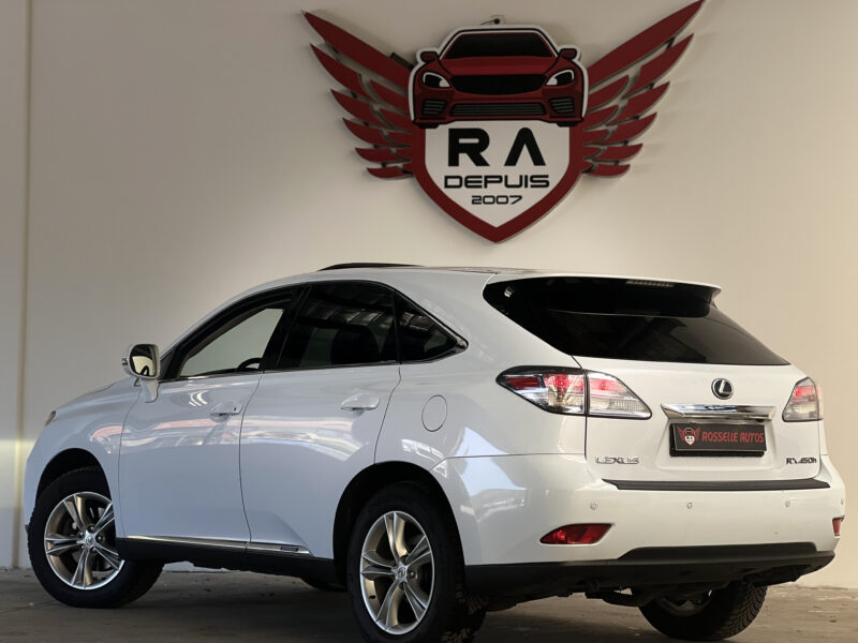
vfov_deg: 19.1
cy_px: 322
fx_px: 1909
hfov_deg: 25.3
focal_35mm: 77
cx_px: 429
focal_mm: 9
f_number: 2.8
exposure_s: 1/121
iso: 50
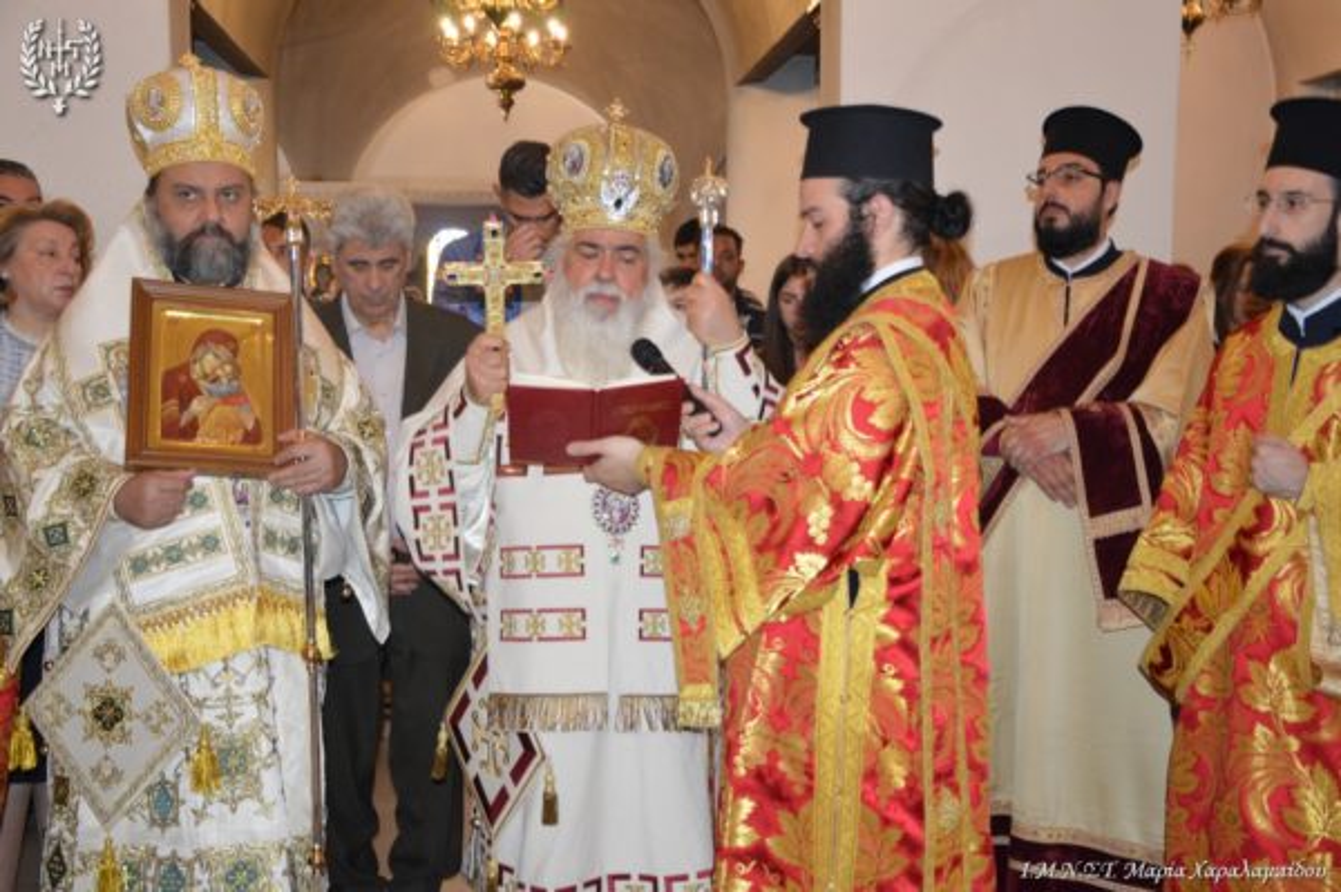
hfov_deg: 41.1
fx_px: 1786
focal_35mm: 48
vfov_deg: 28.0
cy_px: 446
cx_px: 670
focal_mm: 32
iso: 1600
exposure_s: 1/60
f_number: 4
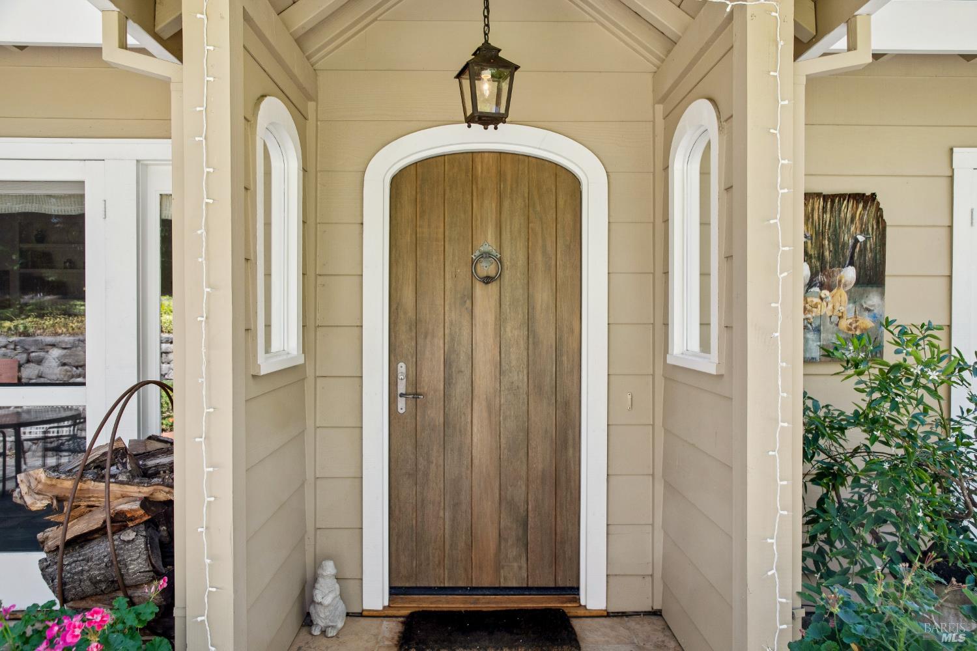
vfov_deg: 43.6
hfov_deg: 61.9
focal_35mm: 30
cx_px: 488
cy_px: 326
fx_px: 814
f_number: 7.1
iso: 400
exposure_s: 1/100
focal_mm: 30
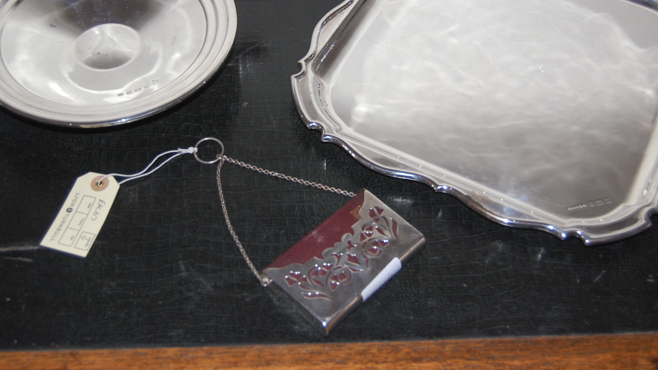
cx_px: 328
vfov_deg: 21.7
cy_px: 116
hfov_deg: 37.8
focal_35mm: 55
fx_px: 960
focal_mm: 28
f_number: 4.2
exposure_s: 1/60
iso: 400
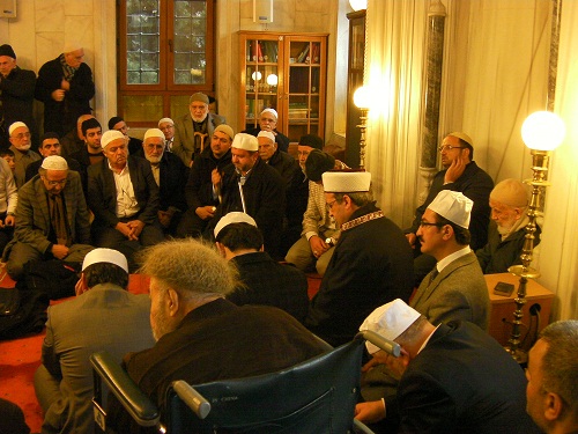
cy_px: 217
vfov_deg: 37.7
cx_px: 289
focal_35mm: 38
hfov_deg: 49.0
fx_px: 635
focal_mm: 6.8
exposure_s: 1/10.8
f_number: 3.5
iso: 400
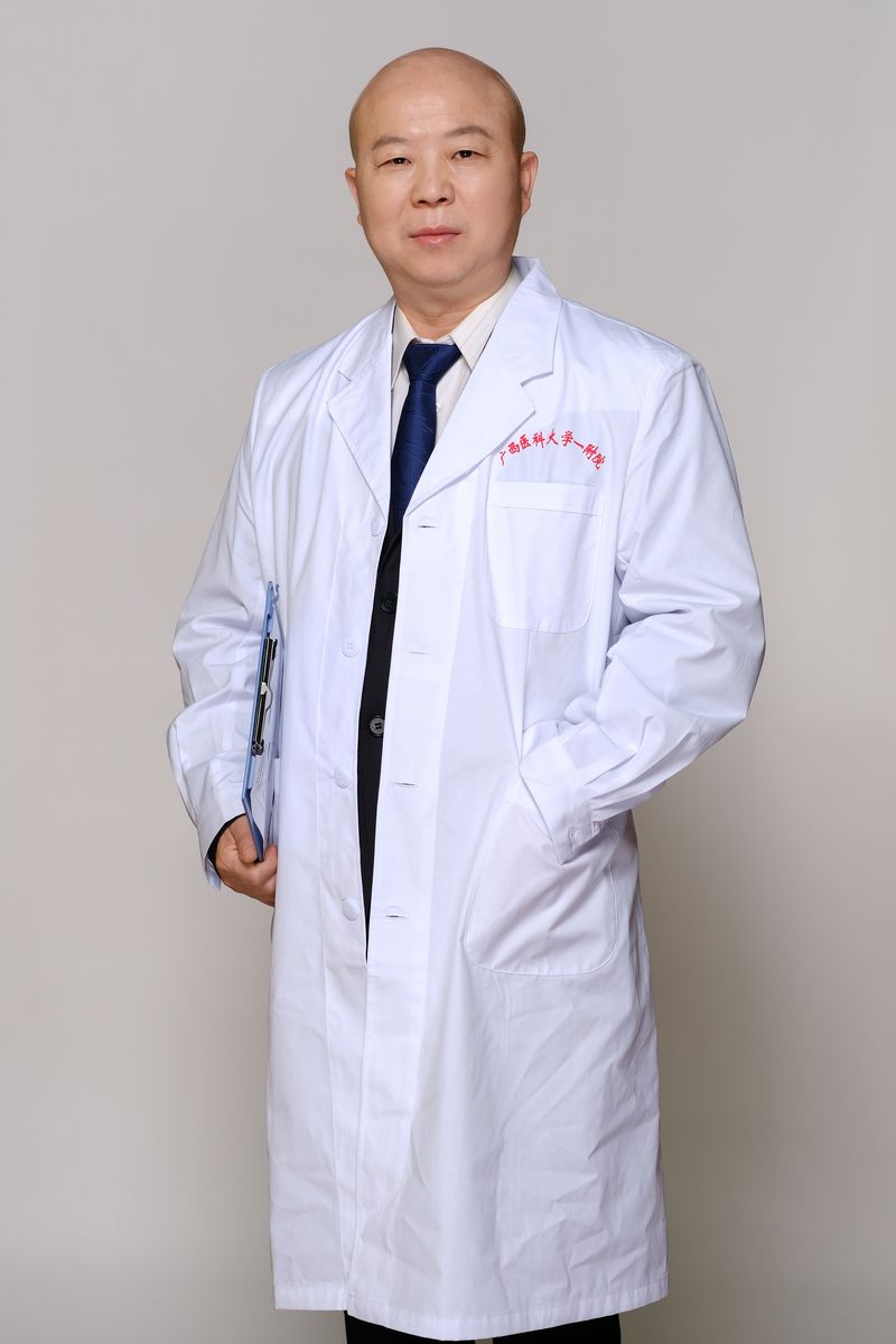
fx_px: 3136
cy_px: 672
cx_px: 448
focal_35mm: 84
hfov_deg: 16.3
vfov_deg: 24.2
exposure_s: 1/160
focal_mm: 56
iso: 250
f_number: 5
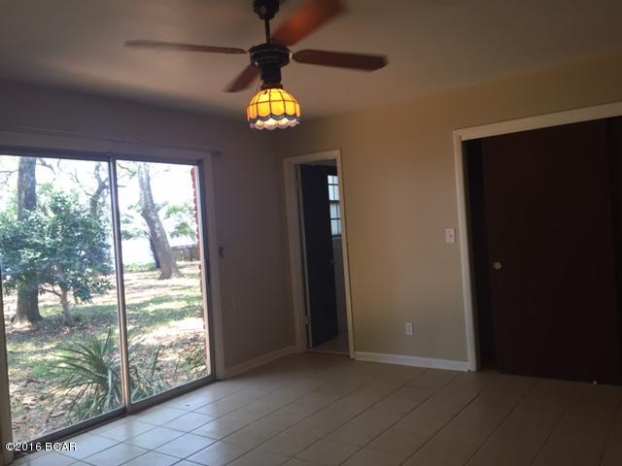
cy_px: 233
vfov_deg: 48.2
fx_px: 521
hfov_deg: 61.7
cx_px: 311
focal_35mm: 29
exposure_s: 1/40
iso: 32
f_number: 2.2
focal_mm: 4.15
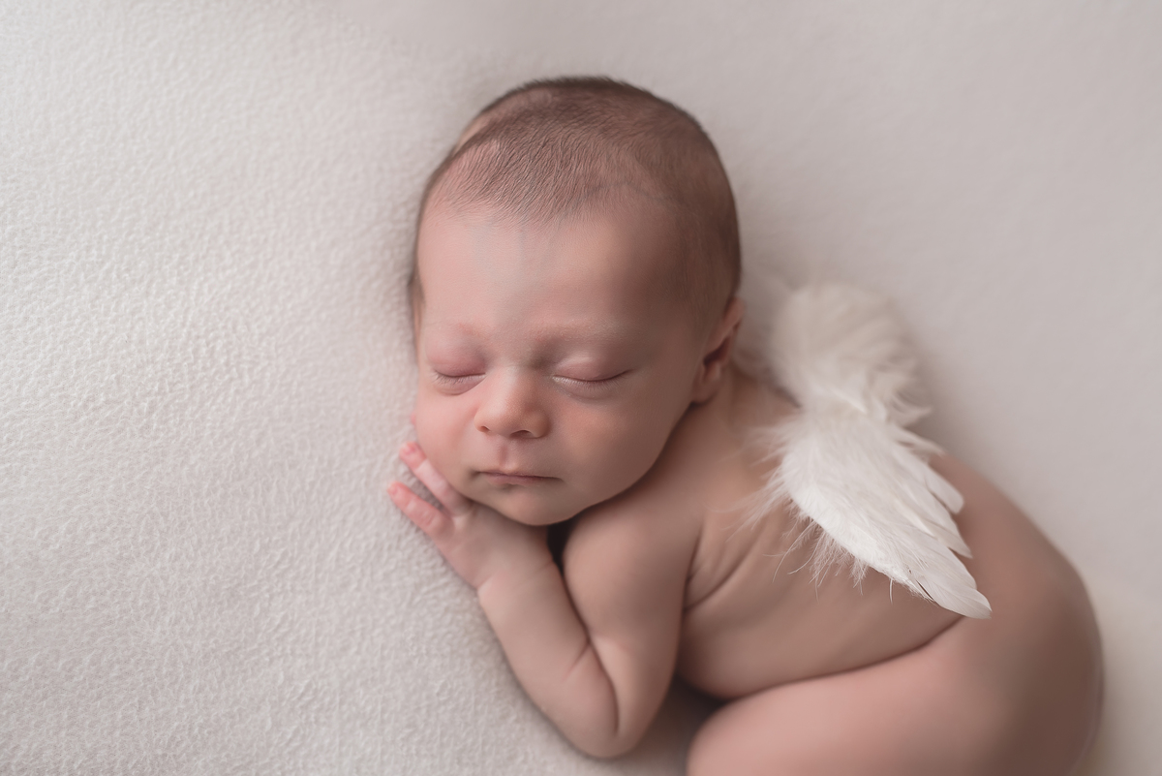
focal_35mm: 50
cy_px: 388
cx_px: 581
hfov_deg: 39.6
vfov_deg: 27.0
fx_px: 1614
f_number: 2.8
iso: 160
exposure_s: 1/160
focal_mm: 50
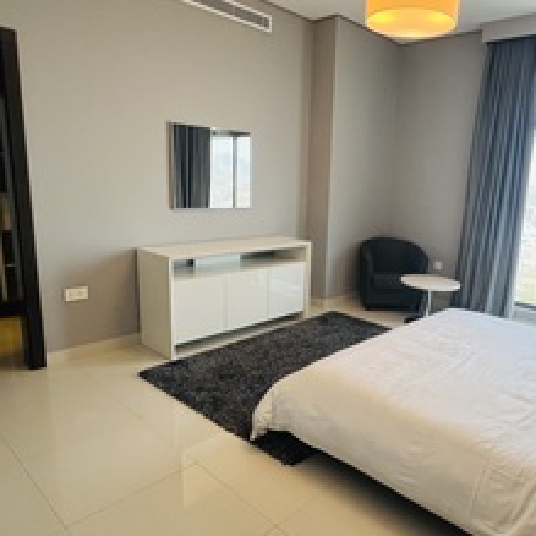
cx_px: 334
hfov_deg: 64.1
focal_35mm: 24
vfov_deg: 65.0
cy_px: 273
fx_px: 420
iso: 125
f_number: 1.8
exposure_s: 1/100
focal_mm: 1.57
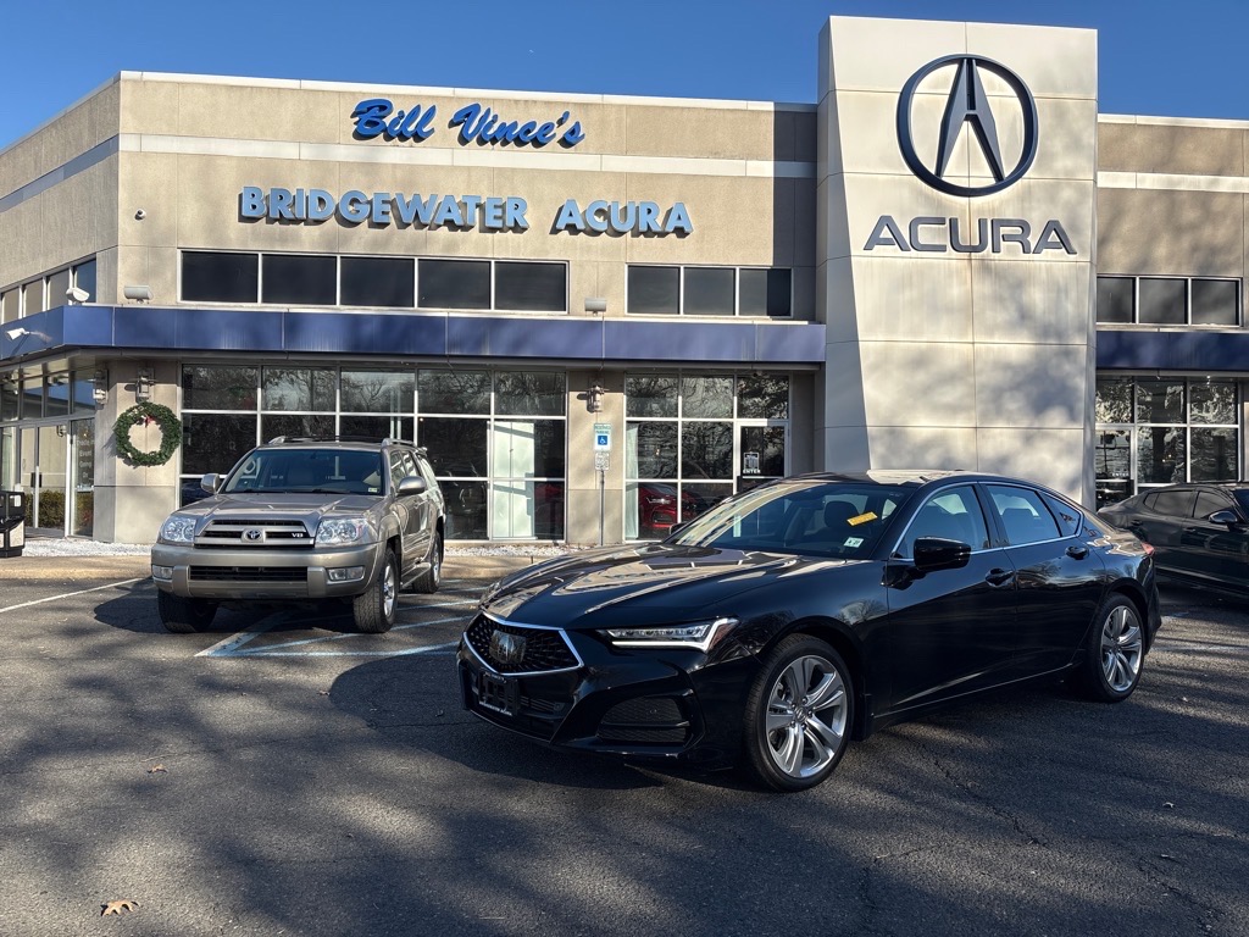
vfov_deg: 53.1
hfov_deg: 67.3
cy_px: 468
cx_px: 624
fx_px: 938
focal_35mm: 26
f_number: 1.6
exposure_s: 1/2747
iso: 50
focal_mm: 5.96
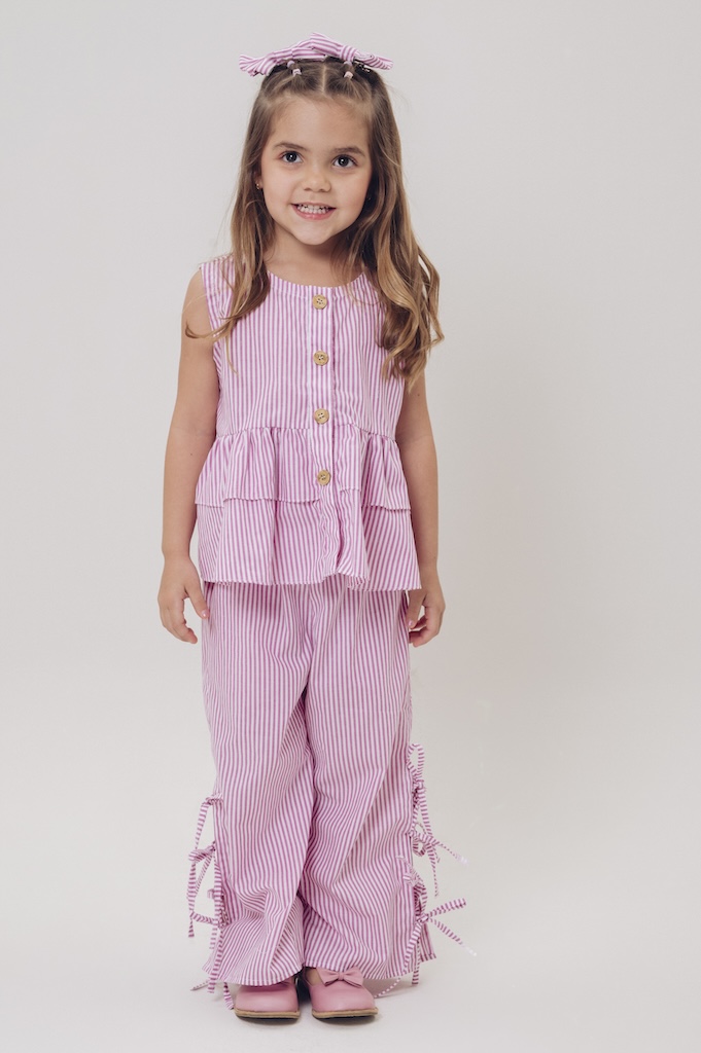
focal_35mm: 62
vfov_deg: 32.4
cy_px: 526
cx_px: 350
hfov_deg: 21.9
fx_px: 1814
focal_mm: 62
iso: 200
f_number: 11
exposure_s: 1/160
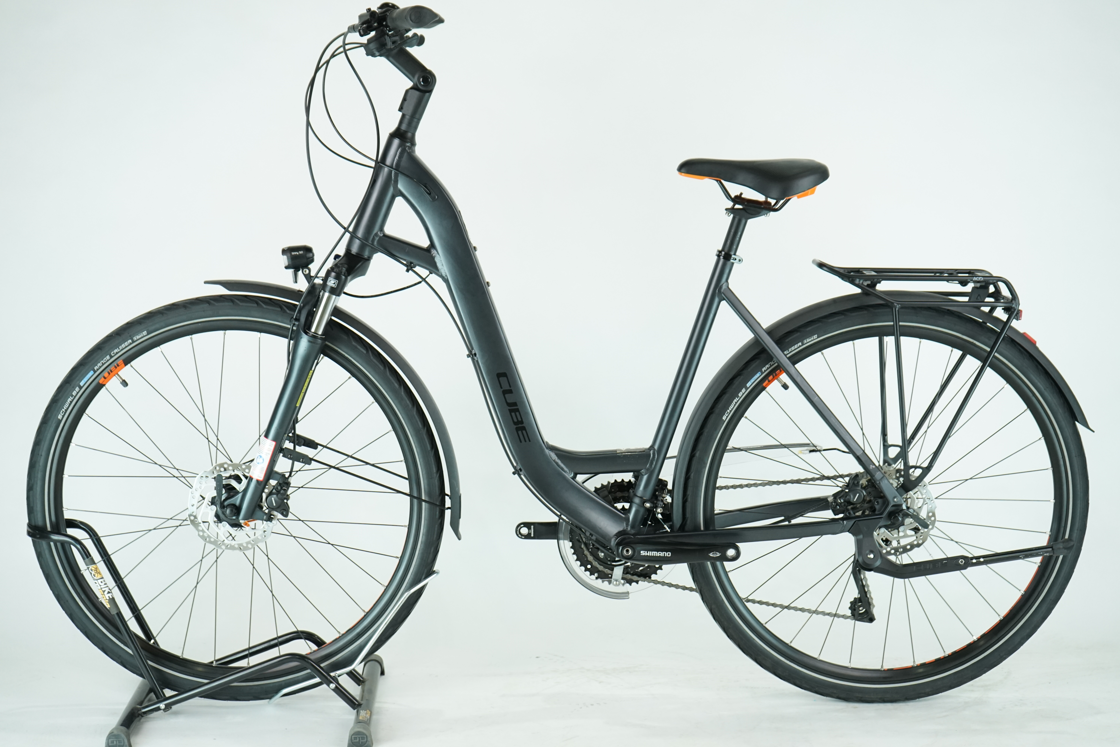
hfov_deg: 35.1
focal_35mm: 57
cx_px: 560
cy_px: 374
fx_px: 1773
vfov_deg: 23.8
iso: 1600
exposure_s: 1/200
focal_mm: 57
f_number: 5.6
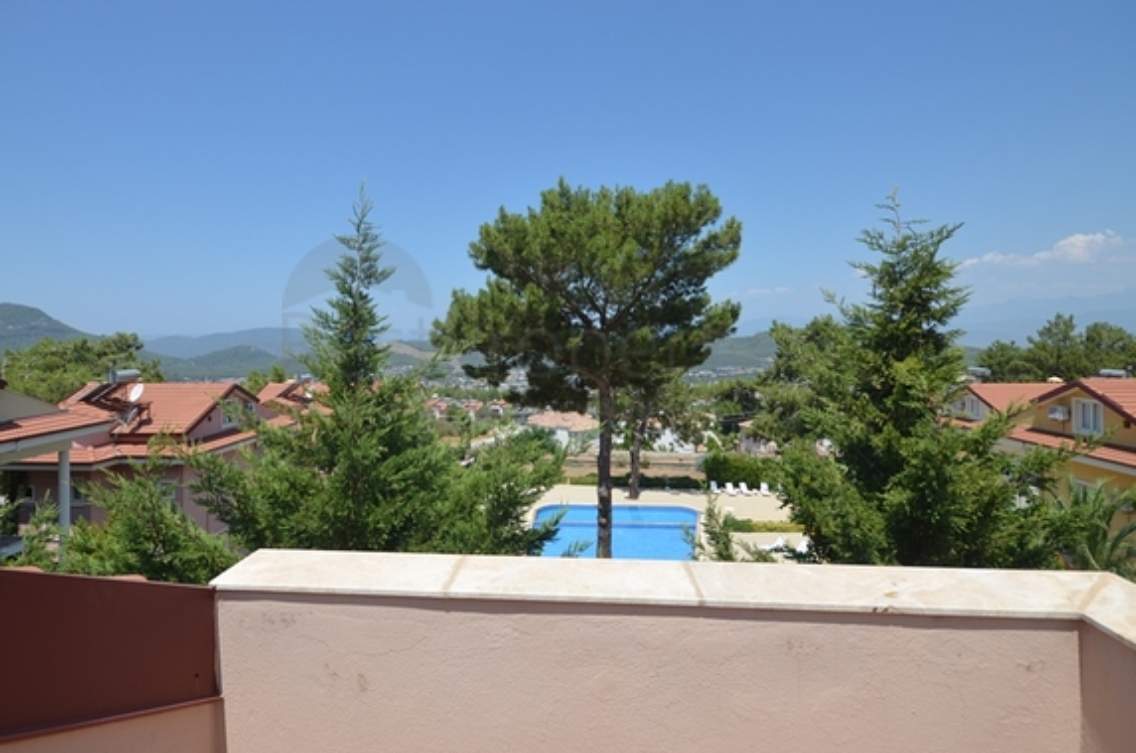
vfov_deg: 64.1
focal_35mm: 19
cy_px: 330
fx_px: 598
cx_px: 523
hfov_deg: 86.8
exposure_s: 1/320
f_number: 8
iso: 100
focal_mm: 10
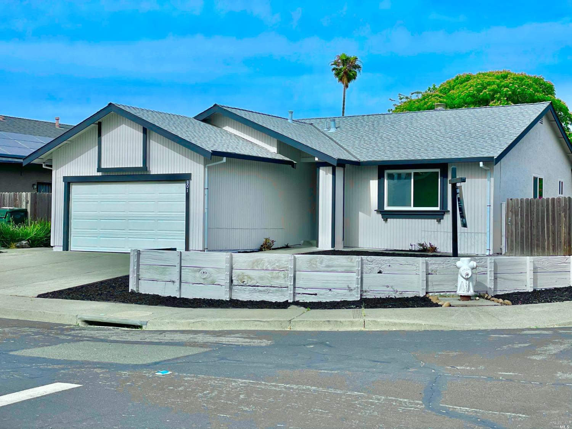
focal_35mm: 52
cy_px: 214
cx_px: 286
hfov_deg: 36.8
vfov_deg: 28.0
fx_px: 859
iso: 25
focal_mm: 6
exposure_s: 1/2283
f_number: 2
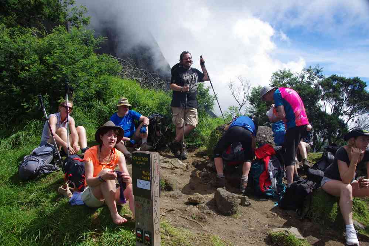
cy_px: 123
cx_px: 184
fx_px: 338
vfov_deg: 40.0
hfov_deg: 57.2
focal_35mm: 33
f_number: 11
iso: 200
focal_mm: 21.9
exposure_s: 1/80
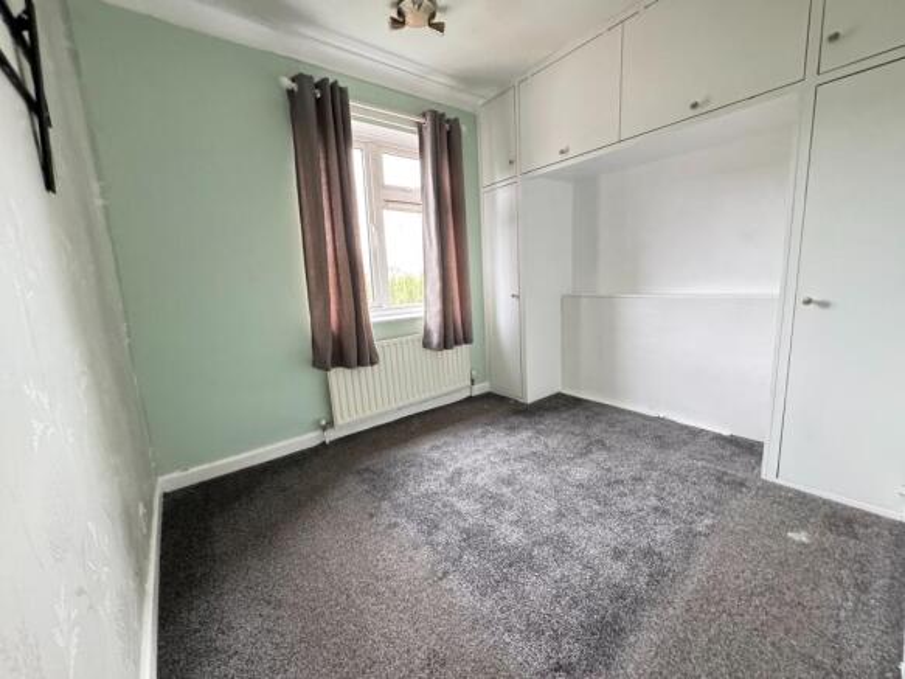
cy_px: 340
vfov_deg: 85.7
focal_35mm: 14
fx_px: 366
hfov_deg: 102.1
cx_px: 452
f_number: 2.2
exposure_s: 1/60
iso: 1250
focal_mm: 2.22
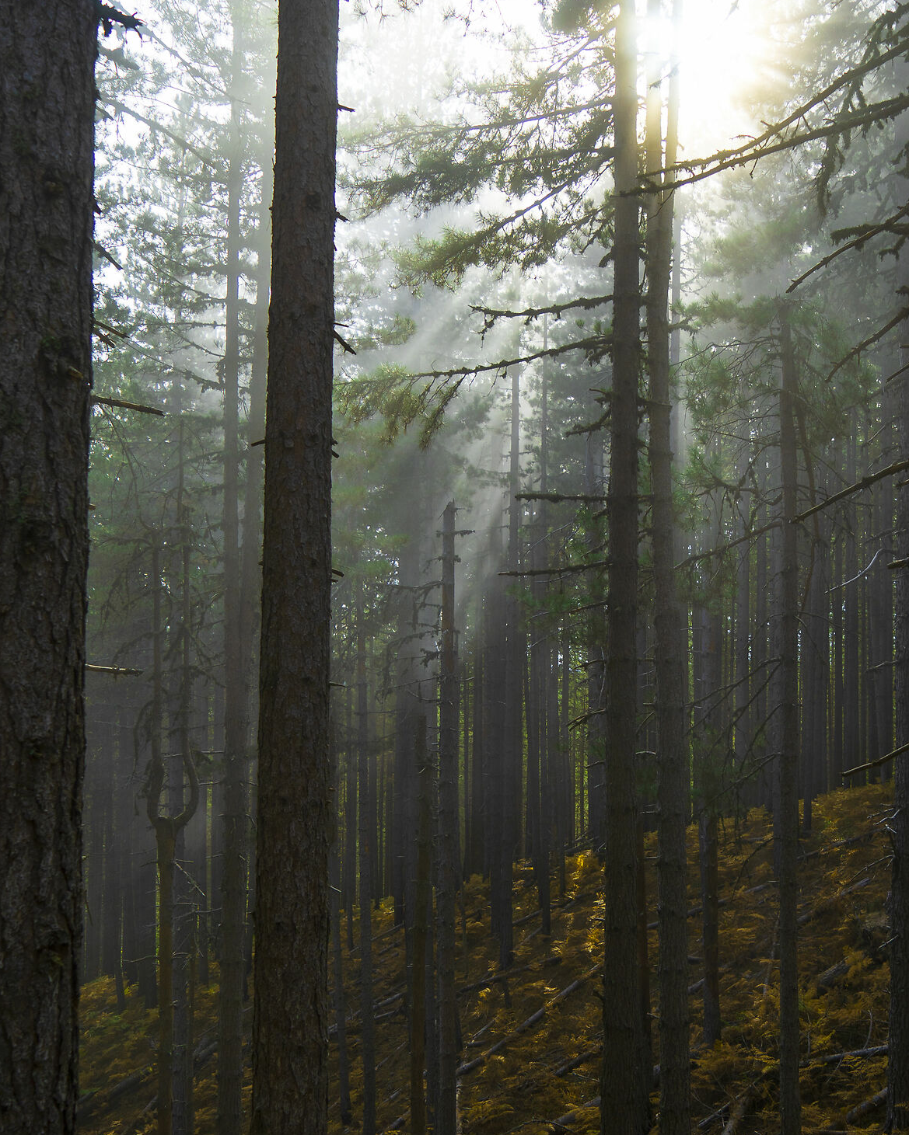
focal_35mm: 37
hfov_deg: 39.6
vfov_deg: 49.0
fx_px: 1244
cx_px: 618
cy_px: 641
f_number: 4
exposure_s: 1/400
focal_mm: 24
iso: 100
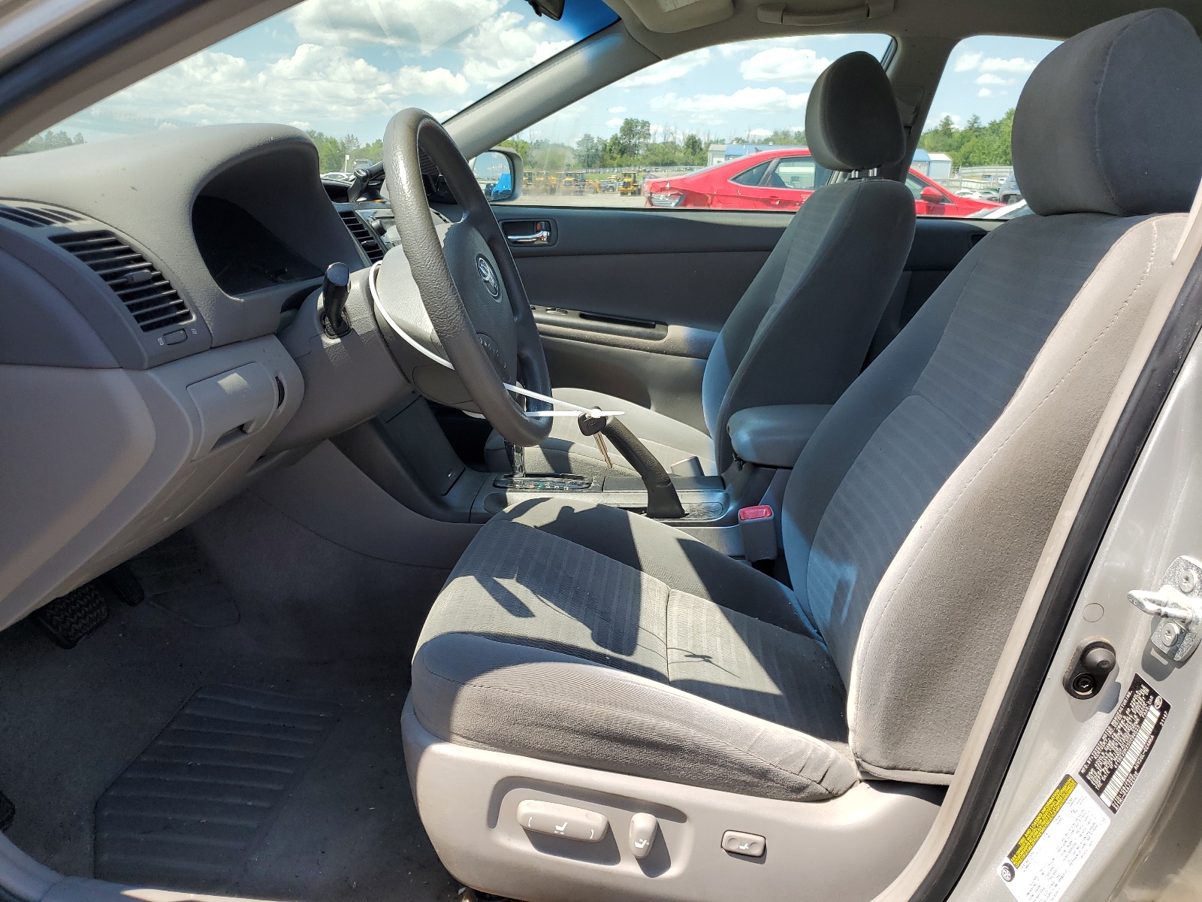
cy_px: 451
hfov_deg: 67.3
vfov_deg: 53.1
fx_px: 903
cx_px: 601
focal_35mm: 26
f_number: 1.5
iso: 50
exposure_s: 1/1250
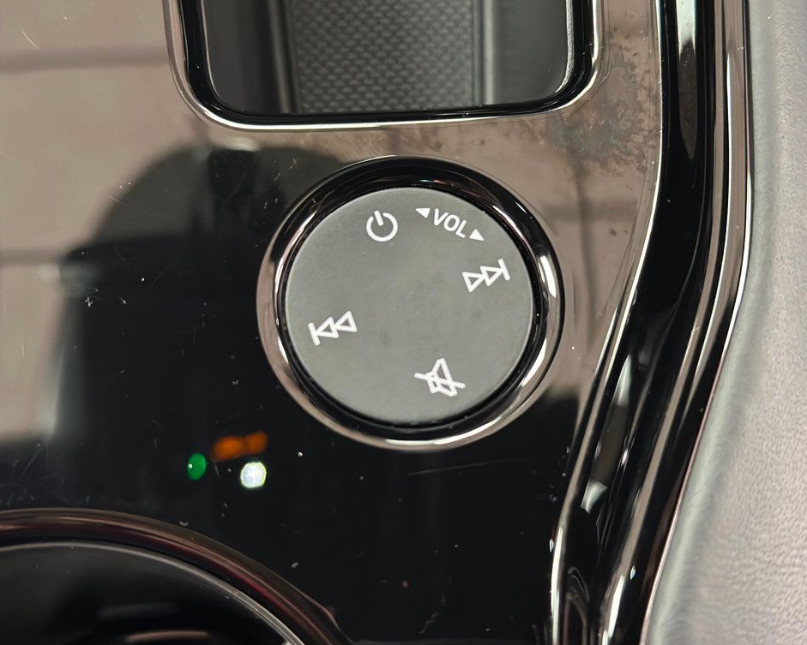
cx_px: 423
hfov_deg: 36.6
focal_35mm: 51
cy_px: 320
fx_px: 1218
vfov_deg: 29.7
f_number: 1.78
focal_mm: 6.86
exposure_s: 1/30
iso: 640
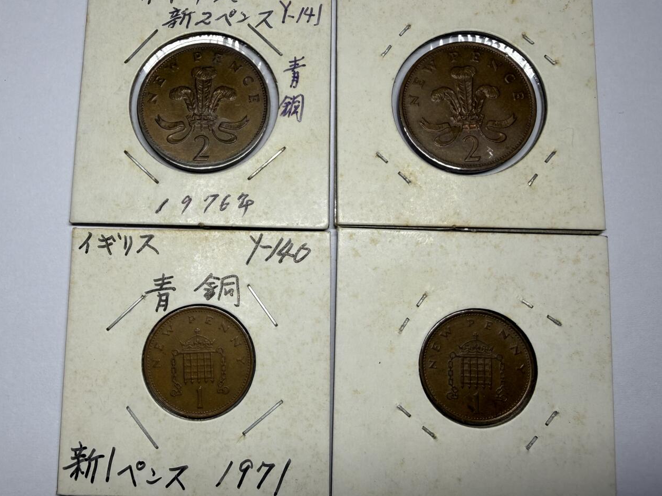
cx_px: 342
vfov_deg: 48.2
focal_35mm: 29
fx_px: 555
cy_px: 249
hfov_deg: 61.7
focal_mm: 2.22
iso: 40
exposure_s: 1/173
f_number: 2.2
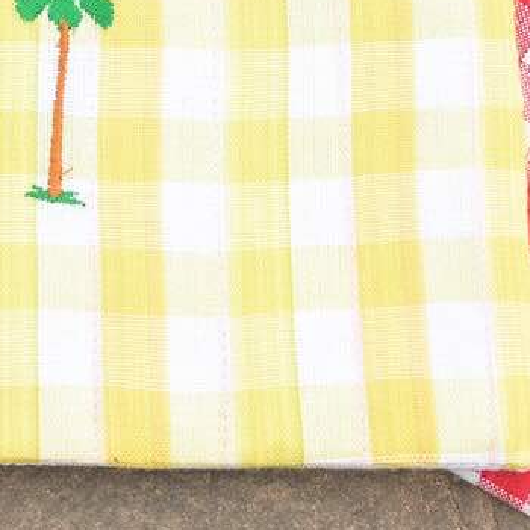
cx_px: -36
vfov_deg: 9.9
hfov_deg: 9.9
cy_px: -78
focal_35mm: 175
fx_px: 3031
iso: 250
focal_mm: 36
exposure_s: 1/400
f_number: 4
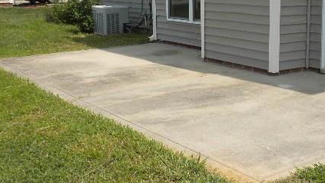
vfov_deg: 19.7
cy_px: 82
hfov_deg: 34.0
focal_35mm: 61
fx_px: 526
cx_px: 220
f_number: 10
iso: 90
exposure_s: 1/142
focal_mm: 6.6
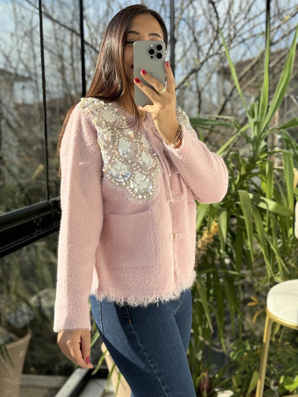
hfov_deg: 29.7
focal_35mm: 49
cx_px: 152
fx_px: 562
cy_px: 195
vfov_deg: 38.9
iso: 64
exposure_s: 1/774
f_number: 1.78
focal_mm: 6.76
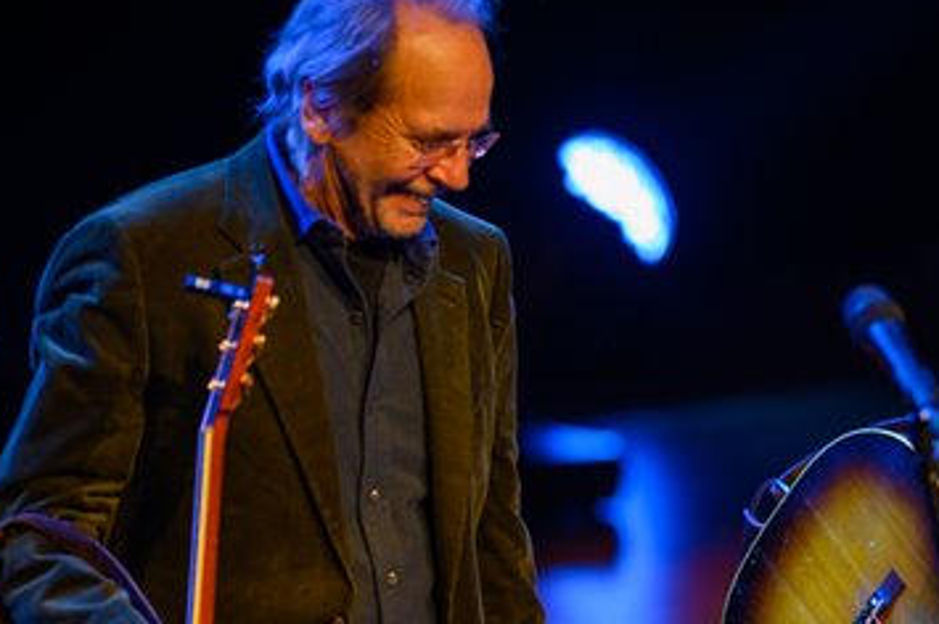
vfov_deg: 2.3
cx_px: 828
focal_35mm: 609
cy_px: 412
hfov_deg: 3.4
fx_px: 15870
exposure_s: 1/320
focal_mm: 300
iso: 400
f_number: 2.8
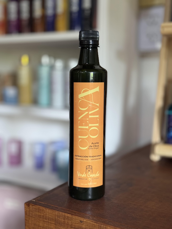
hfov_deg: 30.3
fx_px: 318
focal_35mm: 48
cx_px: 86
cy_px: 114
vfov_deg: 39.7
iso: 160
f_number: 1.78
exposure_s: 1/50
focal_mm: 6.76
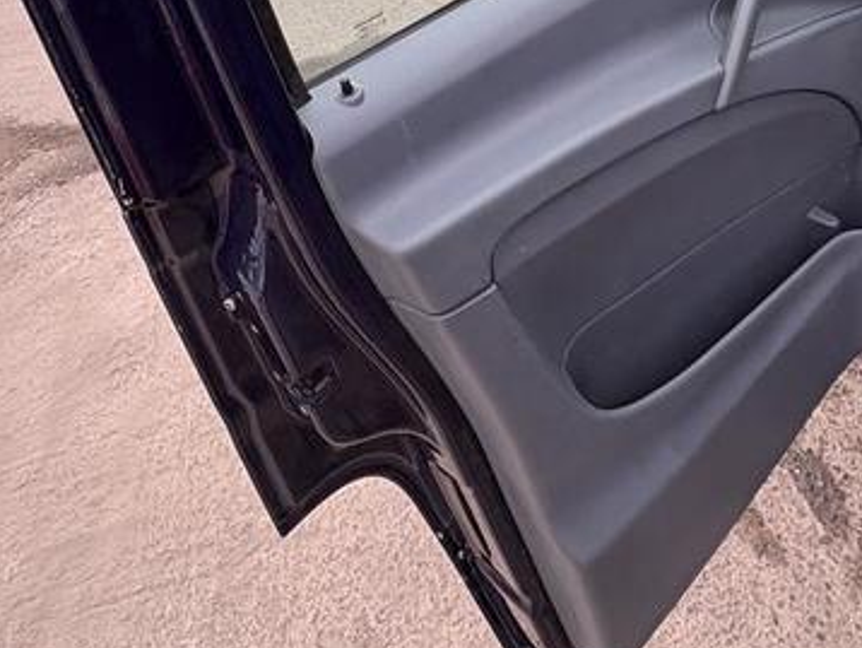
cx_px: 479
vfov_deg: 33.2
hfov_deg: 52.5
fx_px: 872
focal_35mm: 35
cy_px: -130
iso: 40
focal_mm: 2.22
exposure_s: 1/223
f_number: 2.2
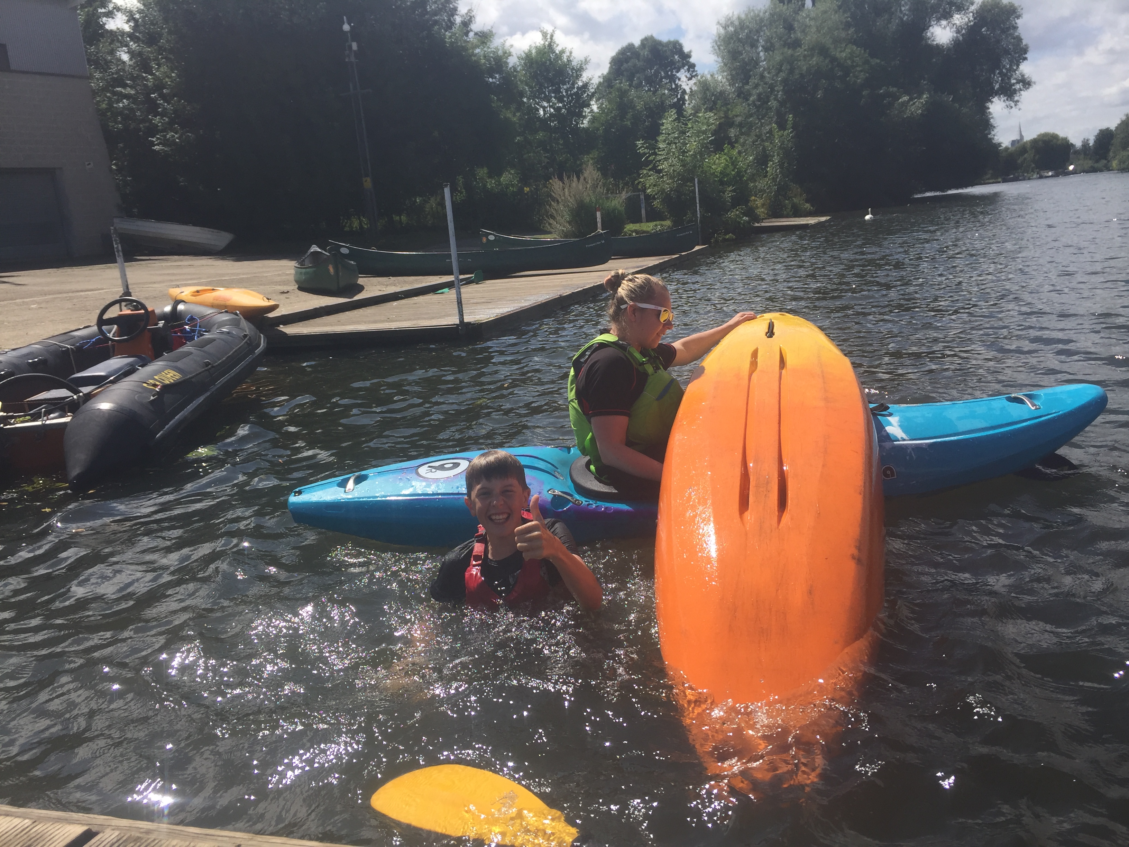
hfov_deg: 61.7
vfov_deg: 48.2
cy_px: 424
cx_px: 564
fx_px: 946
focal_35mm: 29
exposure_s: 1/2083
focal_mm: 4.15
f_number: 2.2
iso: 32
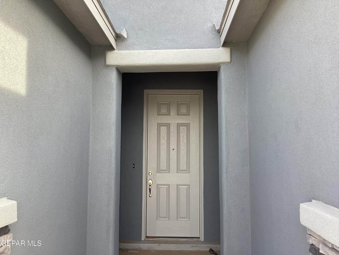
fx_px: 304
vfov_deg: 45.4
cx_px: 170
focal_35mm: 31
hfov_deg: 58.4
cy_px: 128
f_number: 2.4
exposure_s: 1/120
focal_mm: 3.3
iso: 25
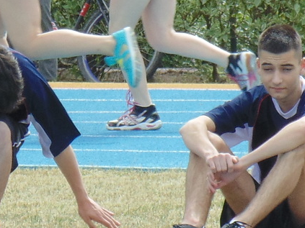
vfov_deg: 1.7
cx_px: 246
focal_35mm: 863
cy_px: -14
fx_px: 7602
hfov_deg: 2.3
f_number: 5.4
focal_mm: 34.2
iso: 80
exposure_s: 1/250
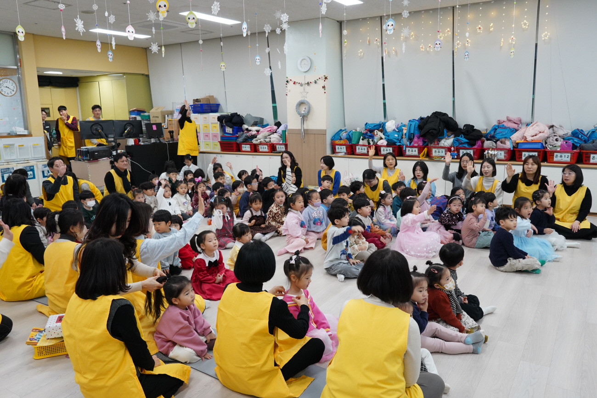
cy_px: 199
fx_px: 464
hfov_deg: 65.5
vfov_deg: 46.4
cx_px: 298
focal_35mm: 28
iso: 2500
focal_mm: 28
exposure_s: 1/80
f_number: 7.1
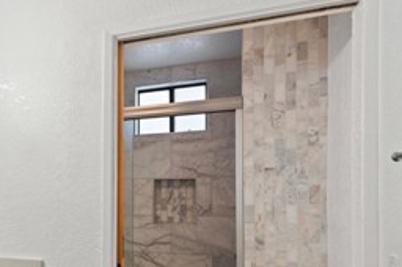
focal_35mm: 35
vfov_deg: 36.9
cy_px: 199
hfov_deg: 49.7
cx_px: 55
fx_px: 390
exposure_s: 1/4
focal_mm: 14
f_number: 9.5
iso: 200
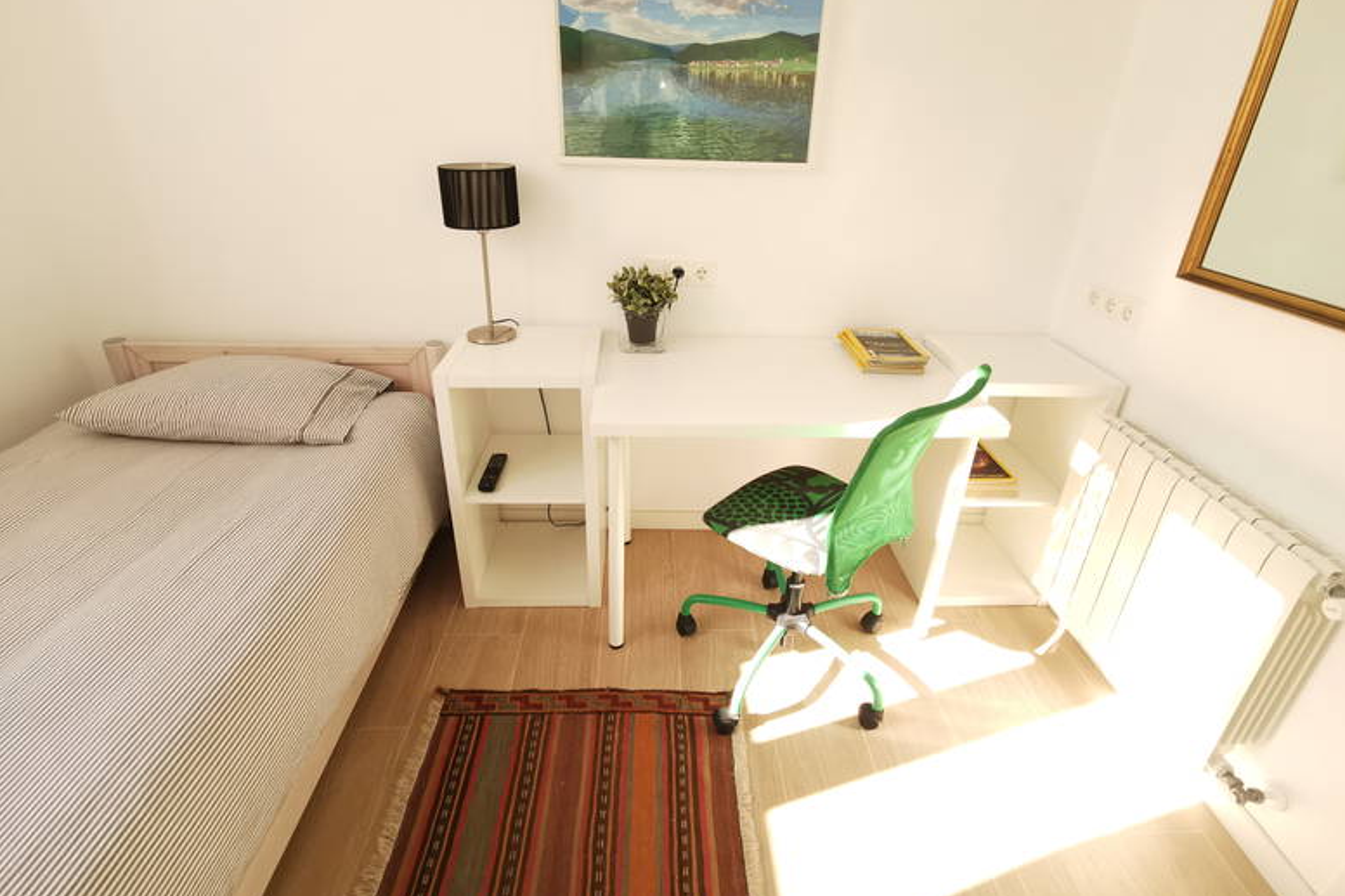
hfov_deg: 90.0
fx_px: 672
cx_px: 681
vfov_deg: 67.2
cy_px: 407
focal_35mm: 18
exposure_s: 1/80
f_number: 2.2
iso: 50
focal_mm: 2.26
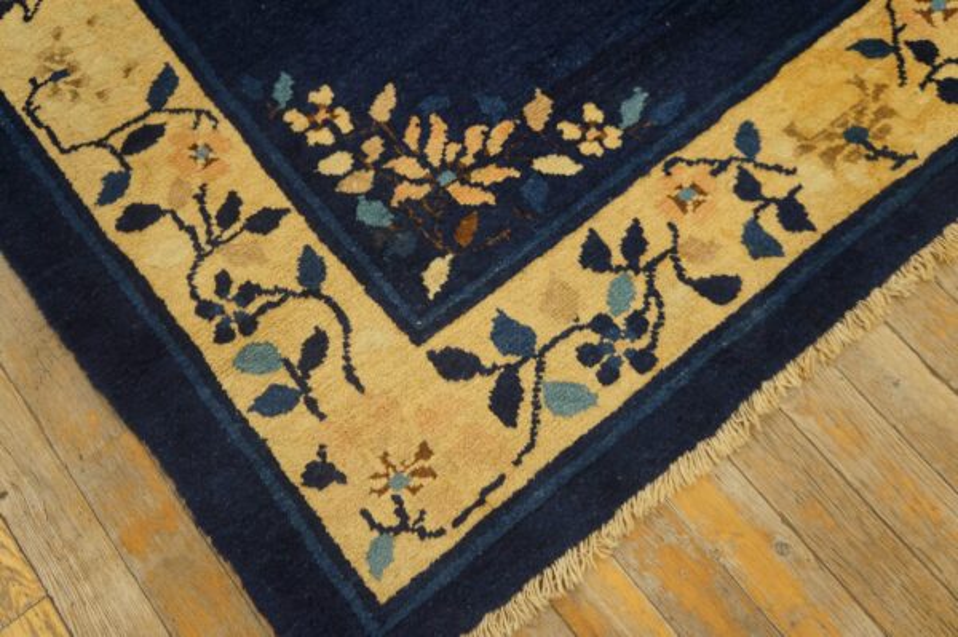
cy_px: 318
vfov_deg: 41.6
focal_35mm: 32
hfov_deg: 59.5
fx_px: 838
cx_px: 479
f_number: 4
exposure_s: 1/60
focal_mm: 21
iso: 1000
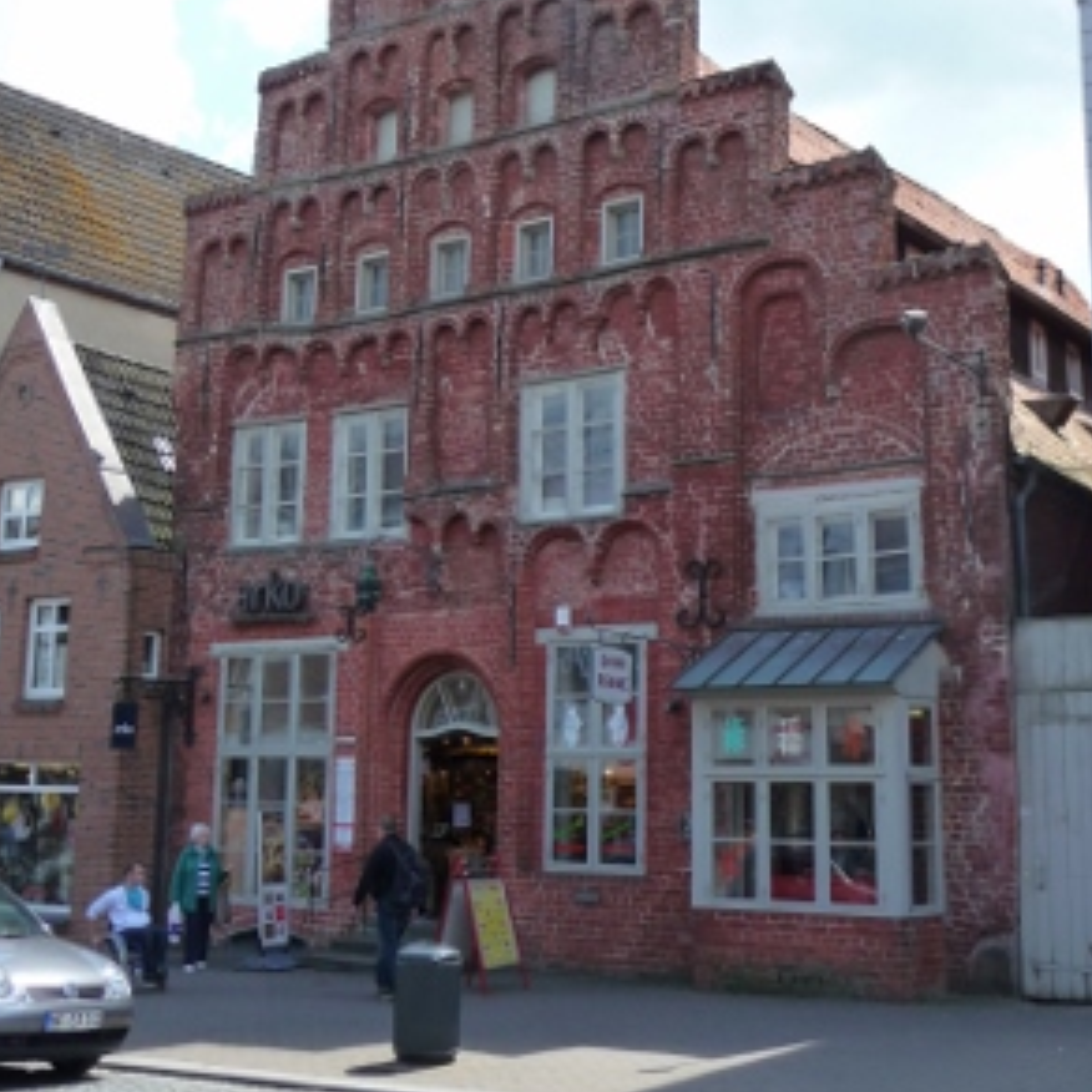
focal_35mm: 52
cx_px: 546
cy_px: 359
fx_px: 1856
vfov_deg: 32.5
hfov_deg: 32.8
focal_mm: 7.1
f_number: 4
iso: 160
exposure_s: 1/250
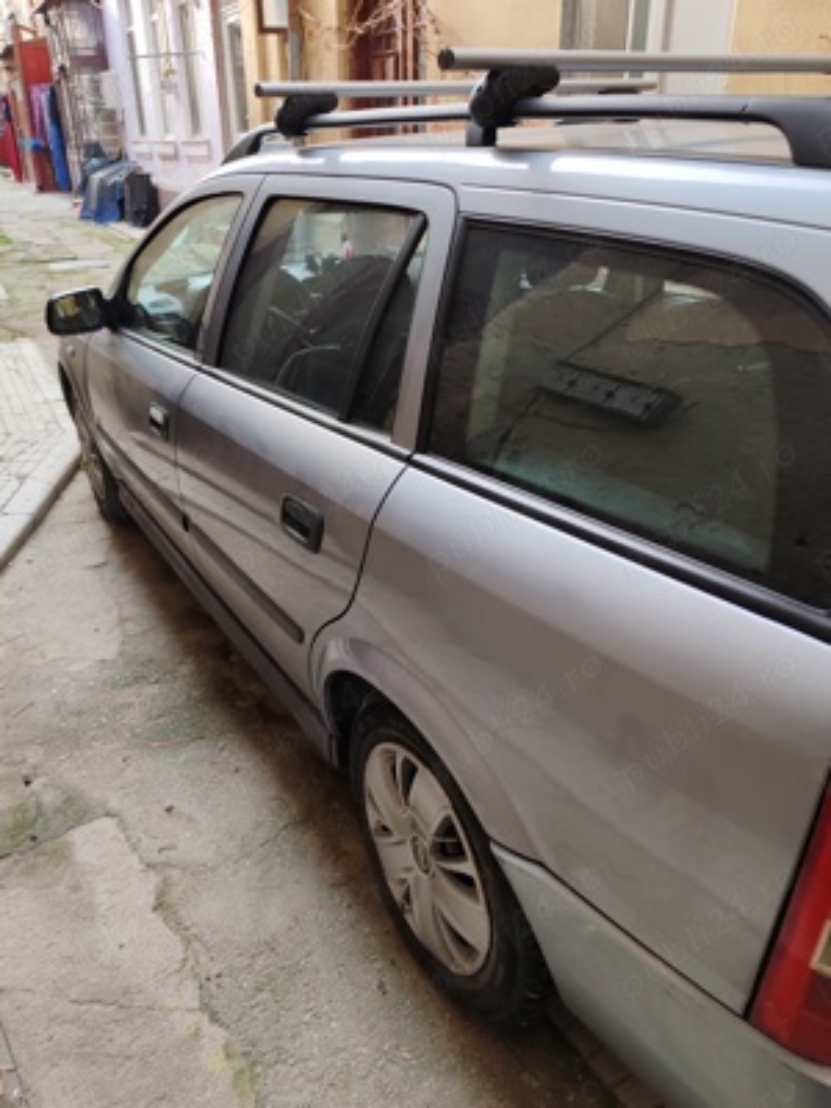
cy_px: 554
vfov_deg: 65.3
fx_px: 864
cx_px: 416
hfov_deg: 51.4
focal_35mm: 27
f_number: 1.9
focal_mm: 6.12
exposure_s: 1/100
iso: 64
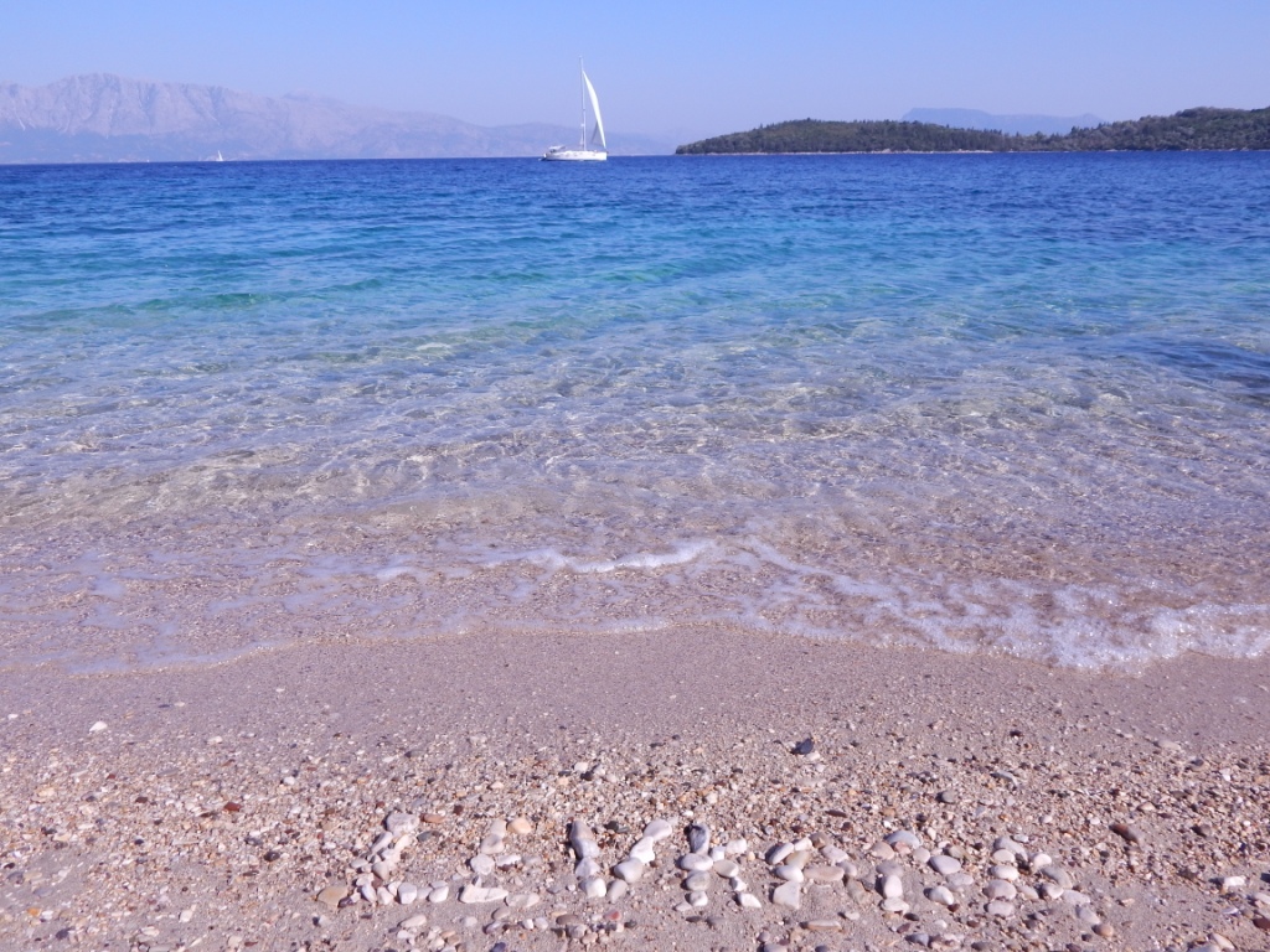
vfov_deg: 49.7
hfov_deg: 63.4
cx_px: 635
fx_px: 1027
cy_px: 476
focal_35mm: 28
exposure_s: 1/500
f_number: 6.3
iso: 125
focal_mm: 5.1
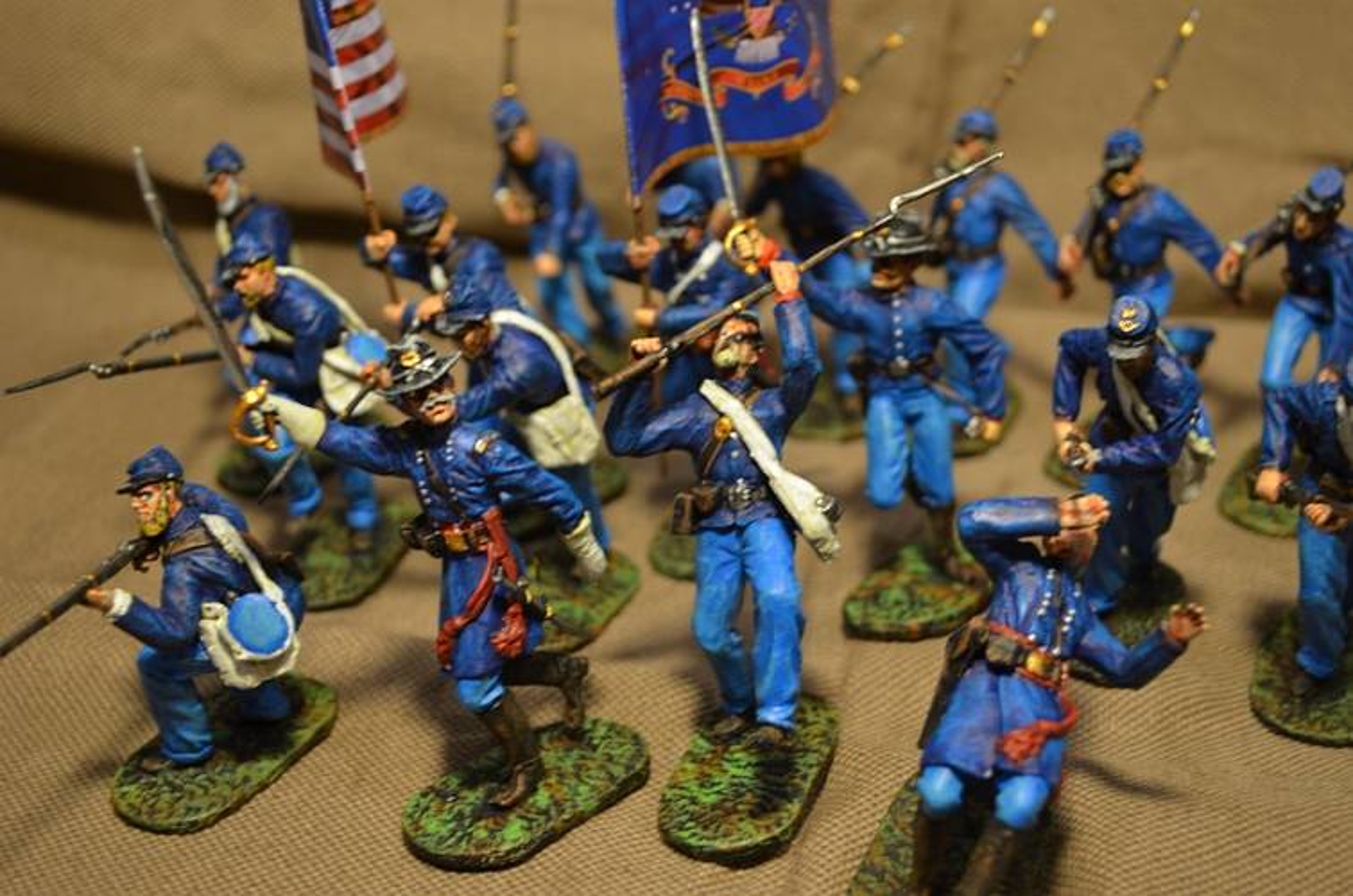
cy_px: 448
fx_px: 1800
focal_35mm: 48
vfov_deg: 28.0
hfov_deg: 41.2
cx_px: 676
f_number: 4.8
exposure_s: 1/5
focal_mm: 32
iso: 100
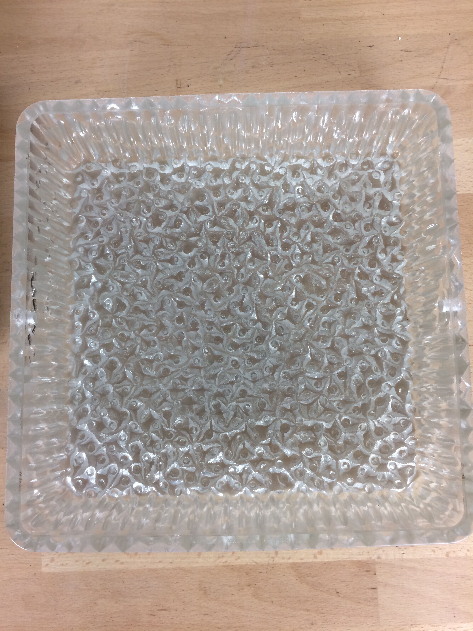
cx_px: 236
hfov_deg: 48.2
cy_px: 316
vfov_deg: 61.7
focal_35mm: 29
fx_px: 528
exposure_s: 1/33
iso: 32
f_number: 2.2
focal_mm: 4.15
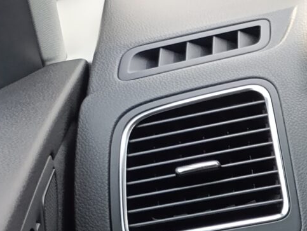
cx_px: 775
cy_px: 389
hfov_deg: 12.2
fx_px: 1083
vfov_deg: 11.4
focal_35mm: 122
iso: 640
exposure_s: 1/100
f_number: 1.6
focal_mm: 6.14
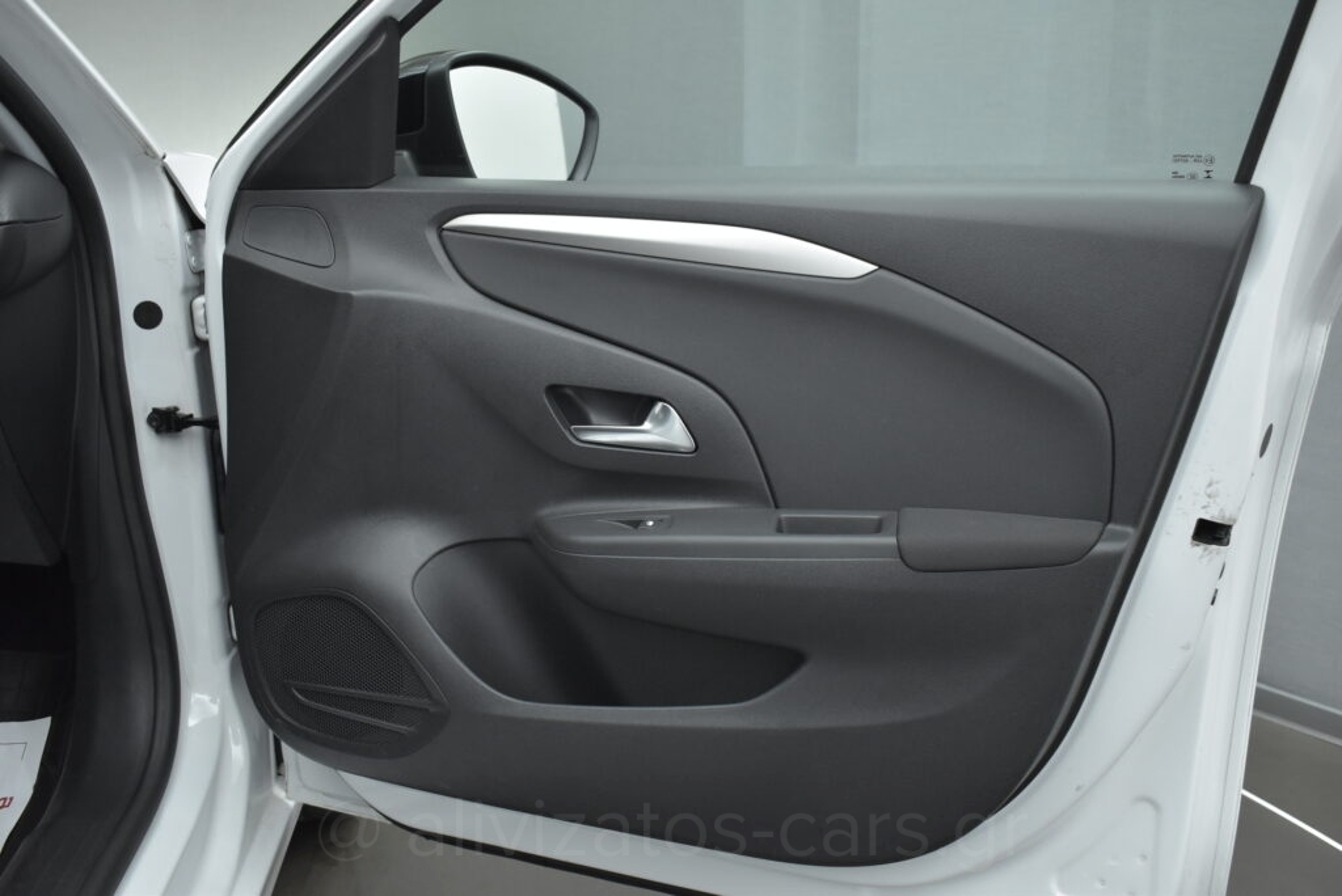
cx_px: 671
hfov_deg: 55.1
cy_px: 448
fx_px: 1287
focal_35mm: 34
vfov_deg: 38.4
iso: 1600
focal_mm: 23
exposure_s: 1/125
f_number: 3.8
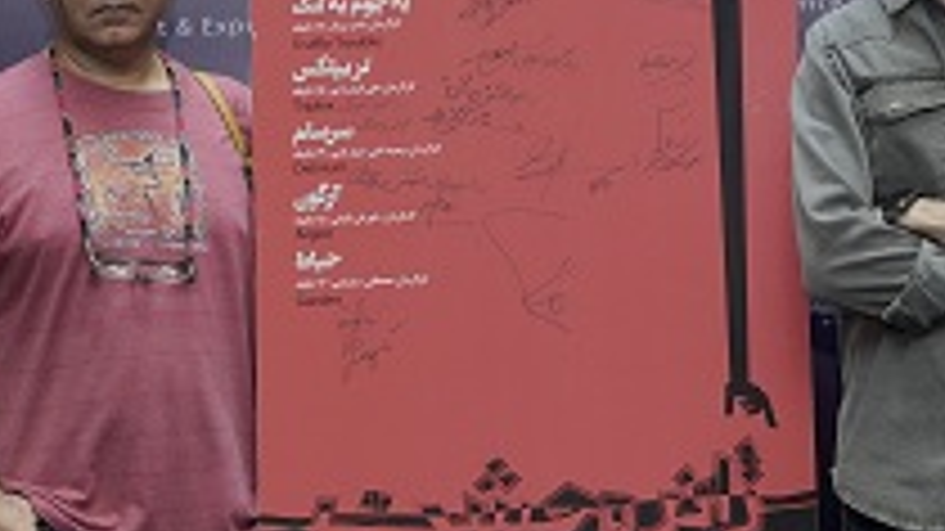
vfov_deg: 11.2
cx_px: 648
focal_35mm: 108
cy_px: 436
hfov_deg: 19.7
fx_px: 2706
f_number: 6.7
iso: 640
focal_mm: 24
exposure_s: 1/125
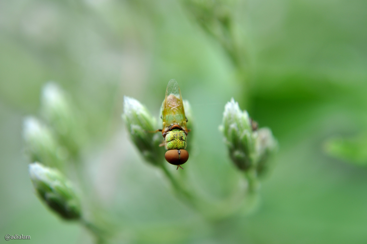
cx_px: 184
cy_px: 122
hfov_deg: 33.4
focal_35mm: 60
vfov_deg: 22.6
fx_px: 611
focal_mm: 40
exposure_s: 1/100
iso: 200
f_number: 5.3
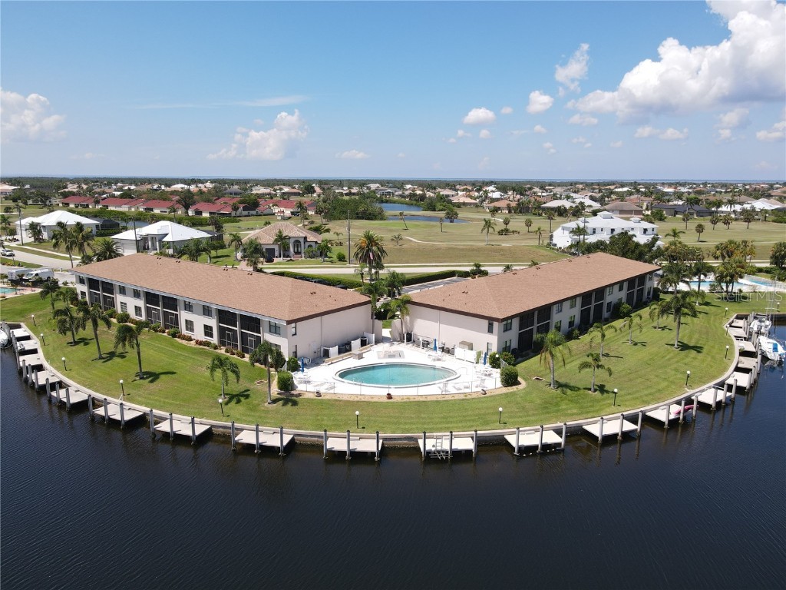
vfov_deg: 56.8
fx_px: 545
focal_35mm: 24
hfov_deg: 71.6
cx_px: 393
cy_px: 295
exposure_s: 1/725
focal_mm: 4.5
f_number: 2.8
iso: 100
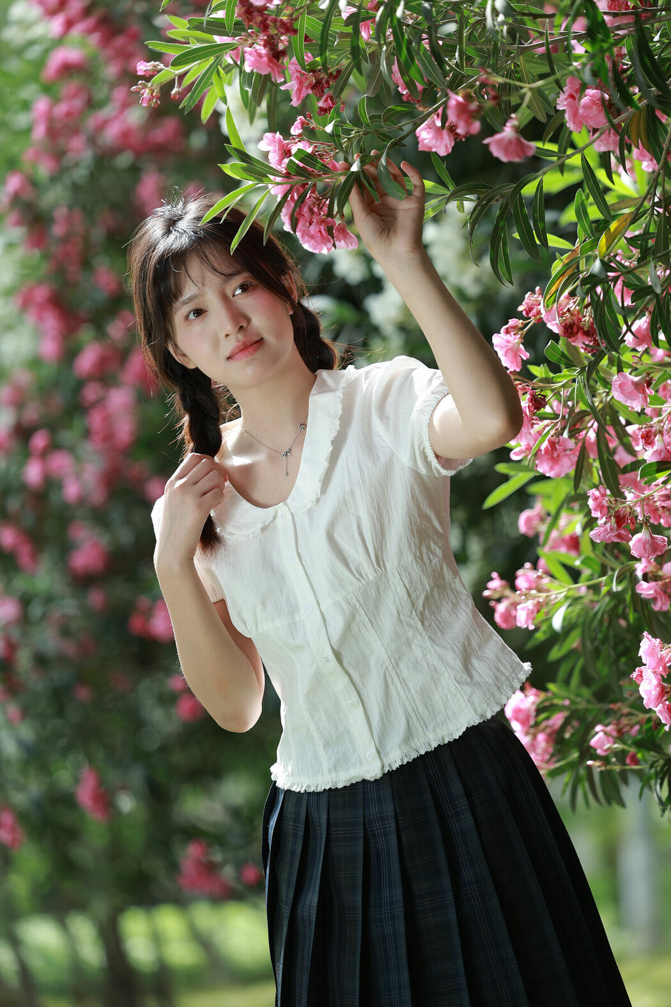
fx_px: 3746
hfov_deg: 10.2
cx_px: 336
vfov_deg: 15.3
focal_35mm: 134
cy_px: 504
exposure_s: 1/400
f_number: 2.8
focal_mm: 135
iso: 125
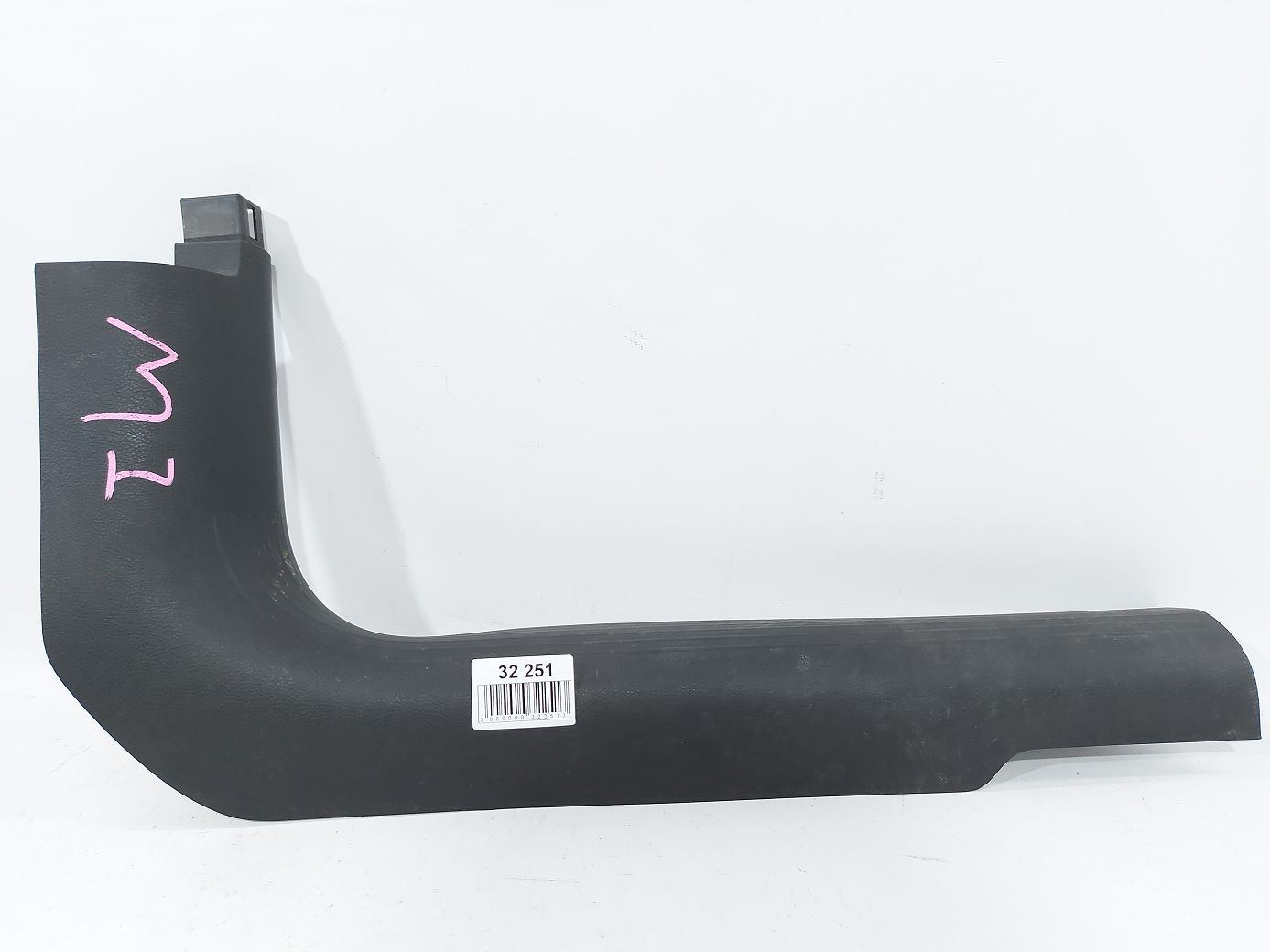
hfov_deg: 71.6
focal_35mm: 24
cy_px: 476
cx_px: 635
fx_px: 880
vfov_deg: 56.8
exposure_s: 1/50
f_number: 1.8
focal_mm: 5.23
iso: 80
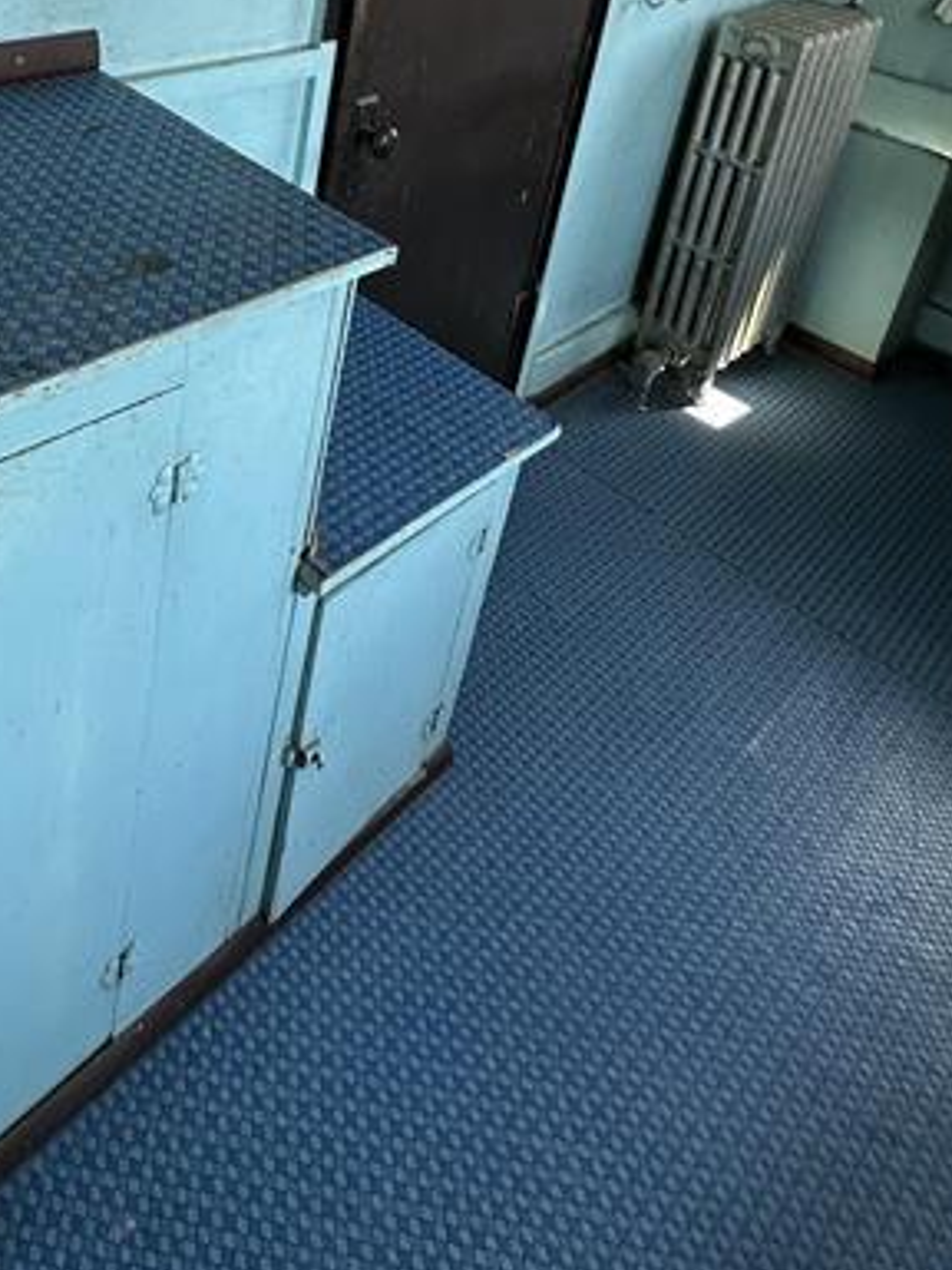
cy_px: 79
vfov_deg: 53.6
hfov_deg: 47.0
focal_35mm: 28
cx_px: 188
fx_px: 1027
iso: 200
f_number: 2.2
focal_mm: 2.22
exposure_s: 1/99
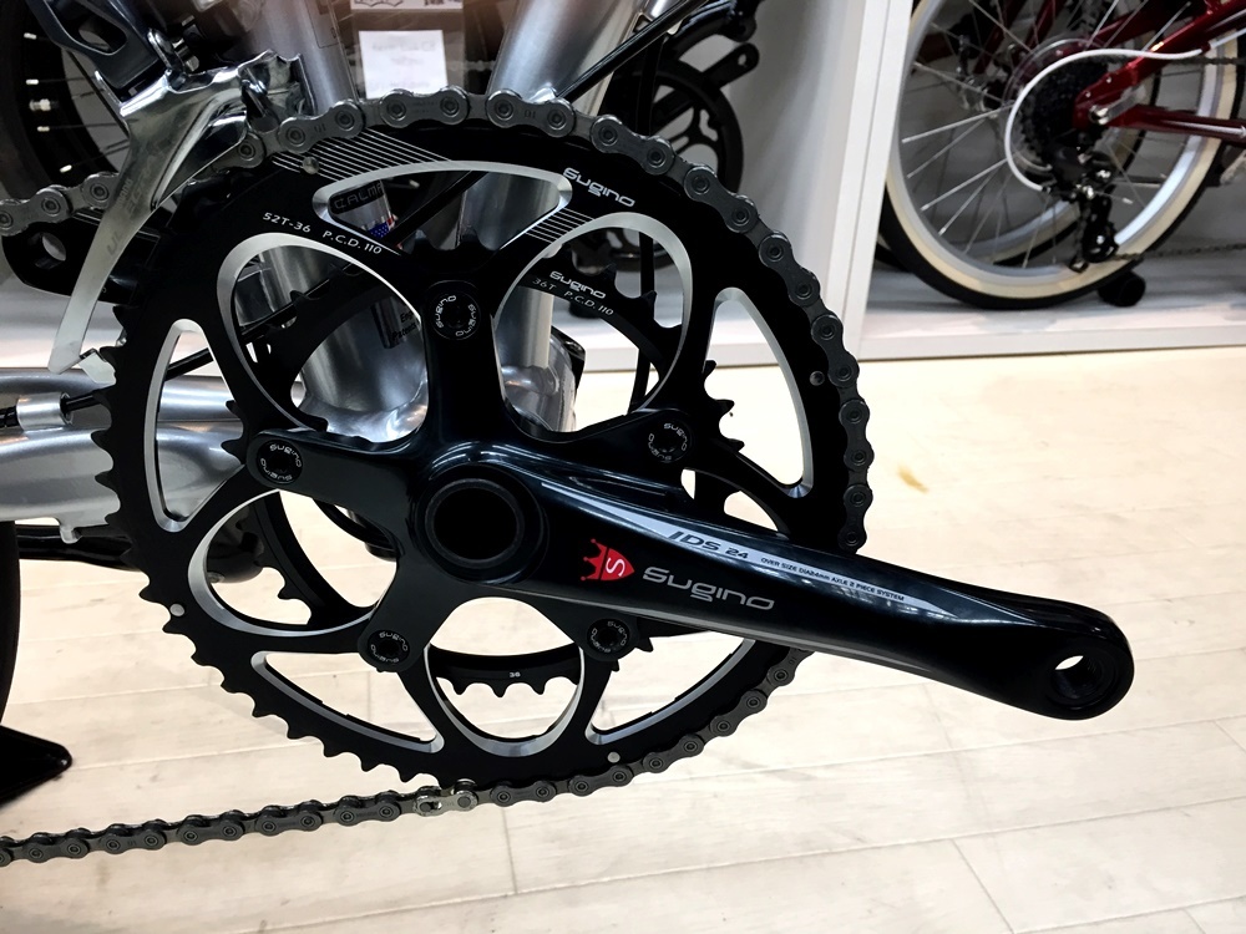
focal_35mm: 29
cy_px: 467
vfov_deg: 48.2
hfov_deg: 61.7
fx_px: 1044
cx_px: 623
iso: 64
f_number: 2.2
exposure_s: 1/33
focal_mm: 4.15
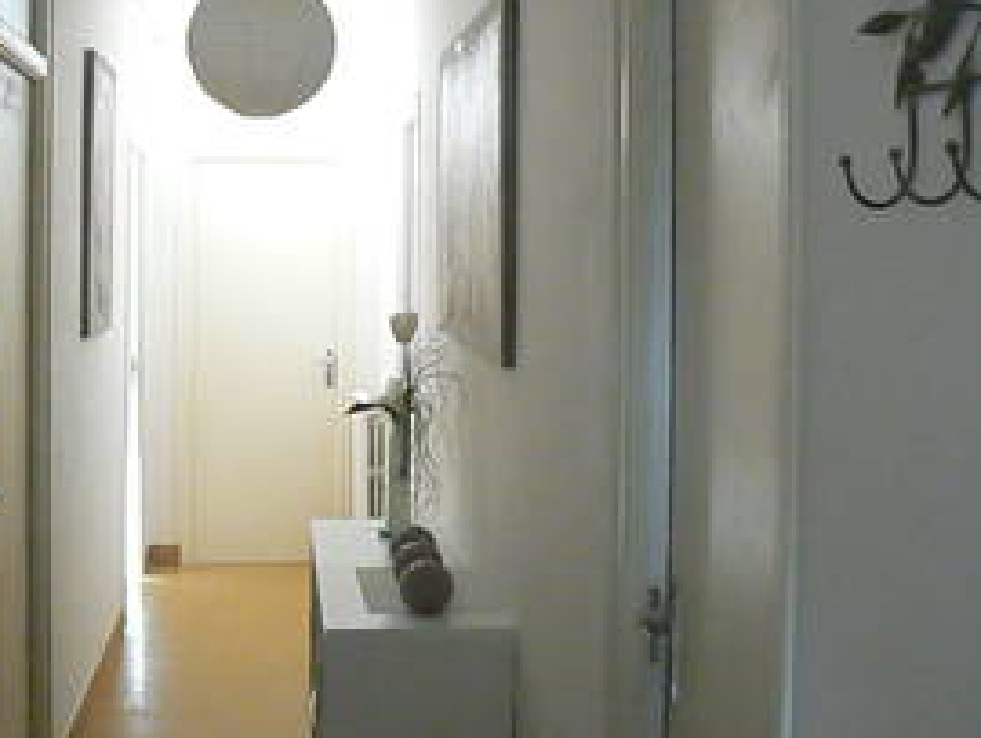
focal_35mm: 48
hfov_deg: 39.6
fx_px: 1362
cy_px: 280
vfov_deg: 30.2
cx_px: 429
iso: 1600
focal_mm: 6
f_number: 2.8
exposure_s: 1/15
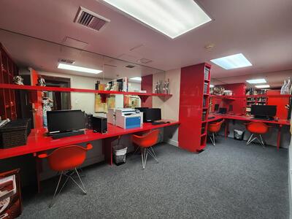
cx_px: 146
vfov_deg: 89.9
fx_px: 110
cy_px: 110
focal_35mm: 13
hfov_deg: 106.2
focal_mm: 2.2
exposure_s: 1/40
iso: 320
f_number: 2.2
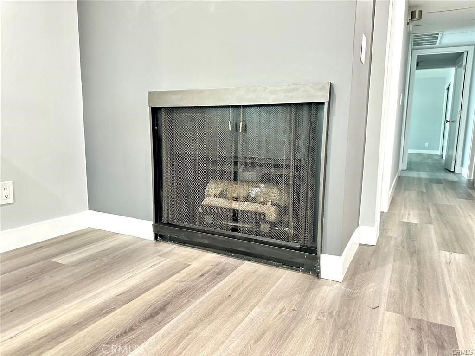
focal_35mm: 24
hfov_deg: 71.6
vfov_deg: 56.8
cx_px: 238
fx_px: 329
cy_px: 178
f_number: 1.78
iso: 1000
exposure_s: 1/40
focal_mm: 6.86
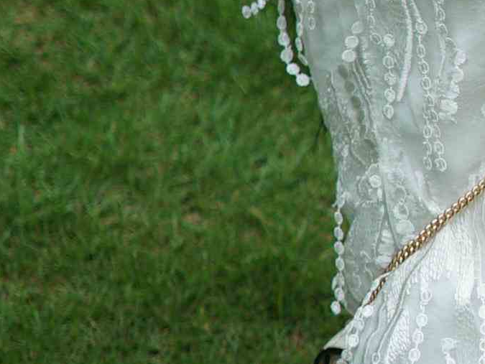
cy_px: 426
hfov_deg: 6.4
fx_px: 4234
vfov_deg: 4.9
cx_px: 957
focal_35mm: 302
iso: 200
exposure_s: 1/4000
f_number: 1.8
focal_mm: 50
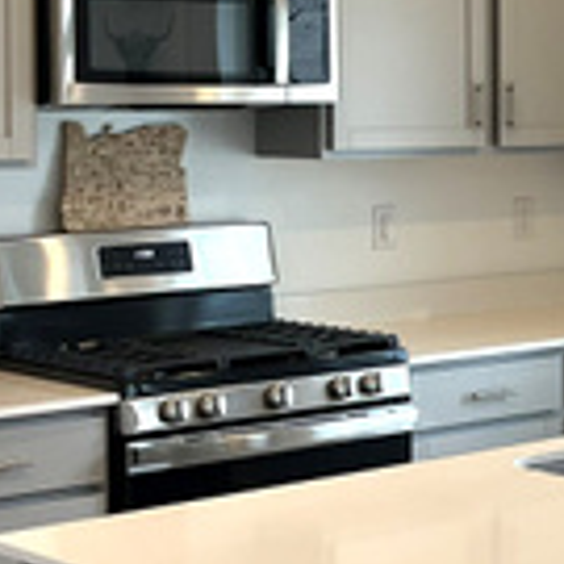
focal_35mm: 109
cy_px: 167
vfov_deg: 15.9
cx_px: 714
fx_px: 2009
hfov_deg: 15.3
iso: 64
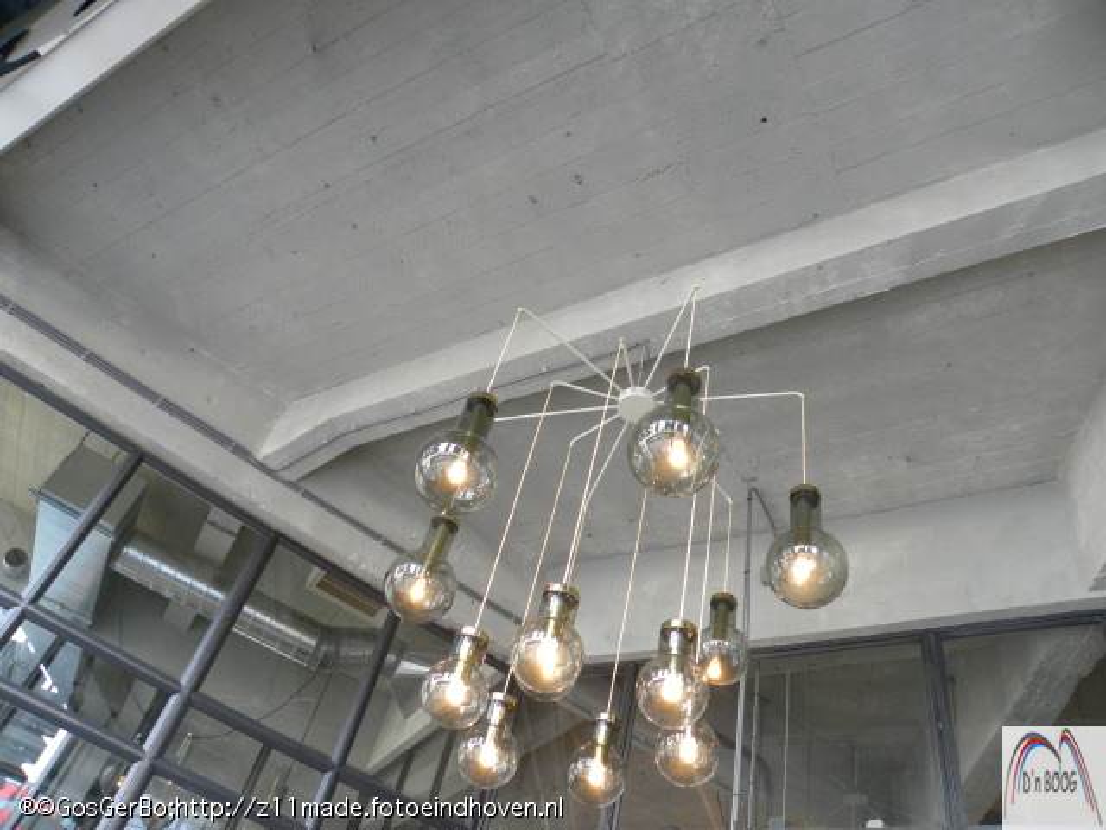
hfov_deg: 67.3
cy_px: 415
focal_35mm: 26
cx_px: 553
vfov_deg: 53.1
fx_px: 831
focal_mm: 4.6
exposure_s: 1/70
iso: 270
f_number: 2.8
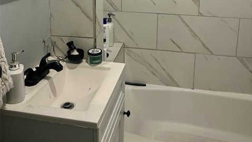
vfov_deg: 29.3
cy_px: 3
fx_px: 254
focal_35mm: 38
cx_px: 126
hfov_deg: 52.8
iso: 200
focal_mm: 5.7
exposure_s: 1/60
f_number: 1.5
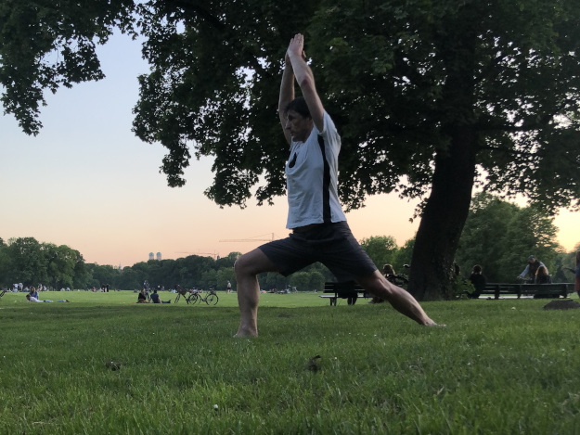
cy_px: 218
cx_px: 290
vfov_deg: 49.8
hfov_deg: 63.4
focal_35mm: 28
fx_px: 469
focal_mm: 4
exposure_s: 1/120
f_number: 1.8
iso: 32
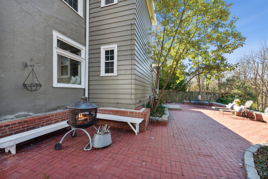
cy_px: 90
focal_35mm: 14
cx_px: 134
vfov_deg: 81.2
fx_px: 104
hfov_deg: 104.3
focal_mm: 14
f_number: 8
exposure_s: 1/40
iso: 100
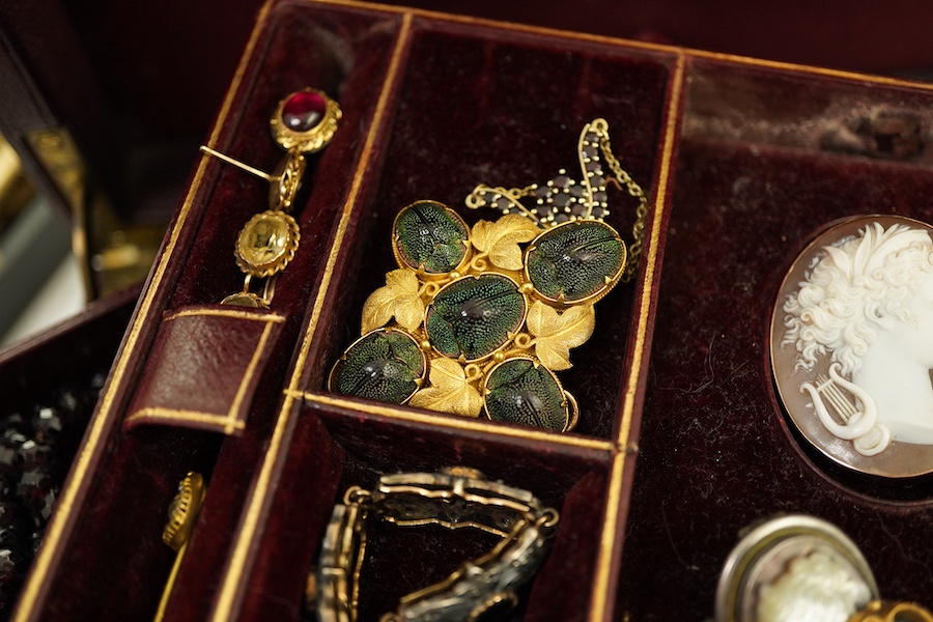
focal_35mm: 45
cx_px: 466
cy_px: 311
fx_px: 1166
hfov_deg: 43.6
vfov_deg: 29.9
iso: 1250
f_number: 3.5
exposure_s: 1/160
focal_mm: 30
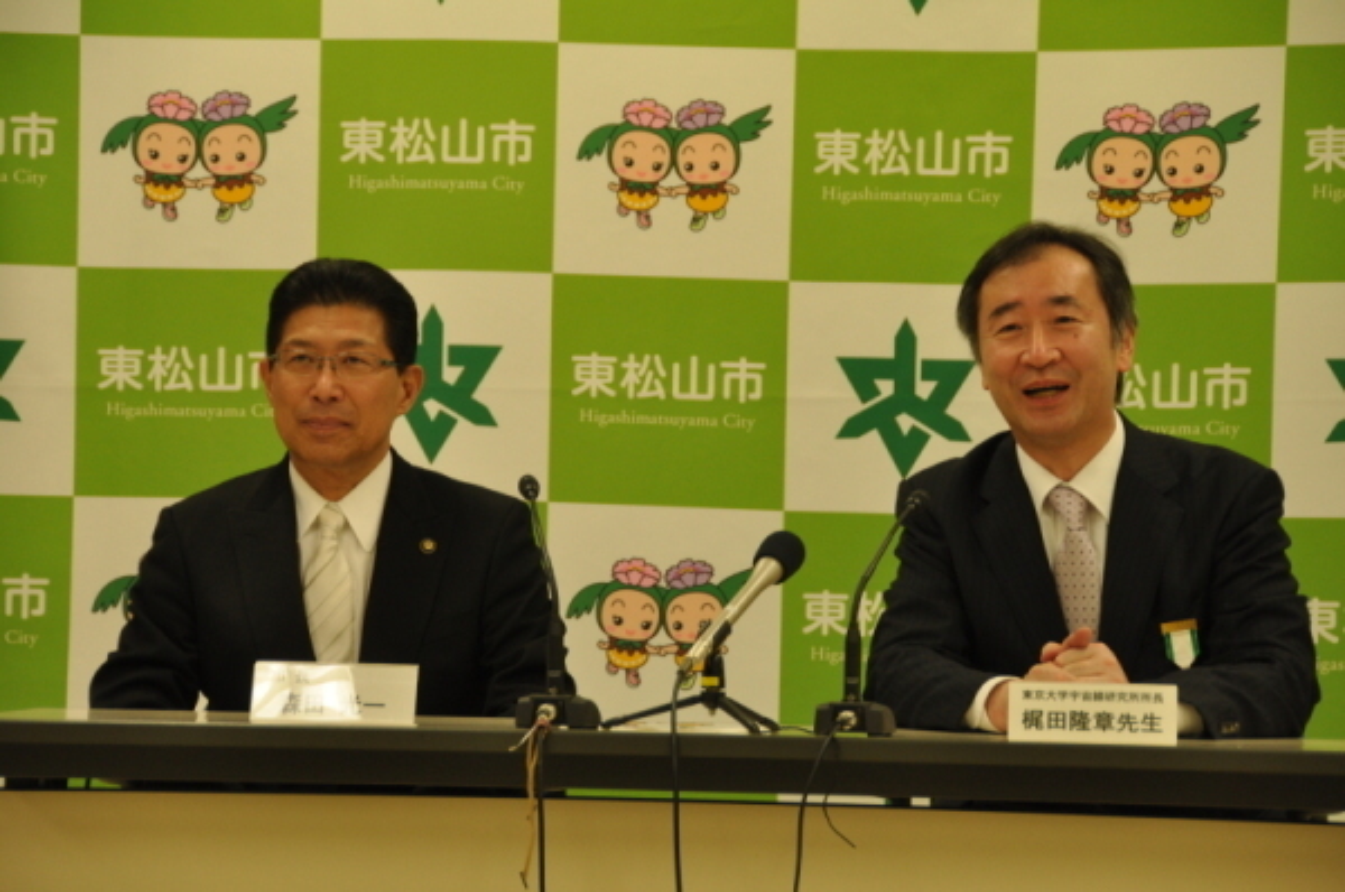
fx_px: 11190
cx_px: 672
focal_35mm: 300
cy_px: 446
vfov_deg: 4.6
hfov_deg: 6.9
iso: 560
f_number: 5.6
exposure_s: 1/60
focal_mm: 200
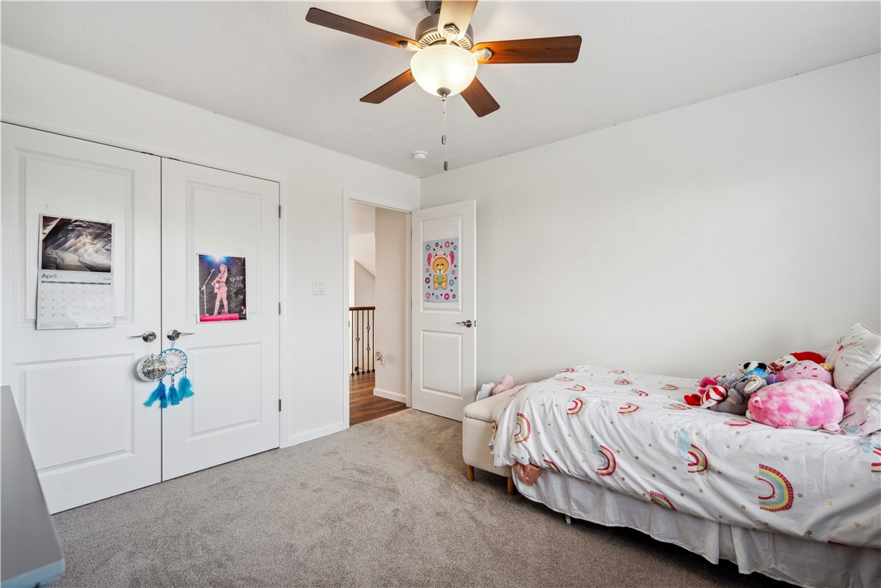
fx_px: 392
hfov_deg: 96.7
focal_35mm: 16
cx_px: 440
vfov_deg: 73.7
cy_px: 294
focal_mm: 16
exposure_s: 1/30
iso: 200
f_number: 6.3
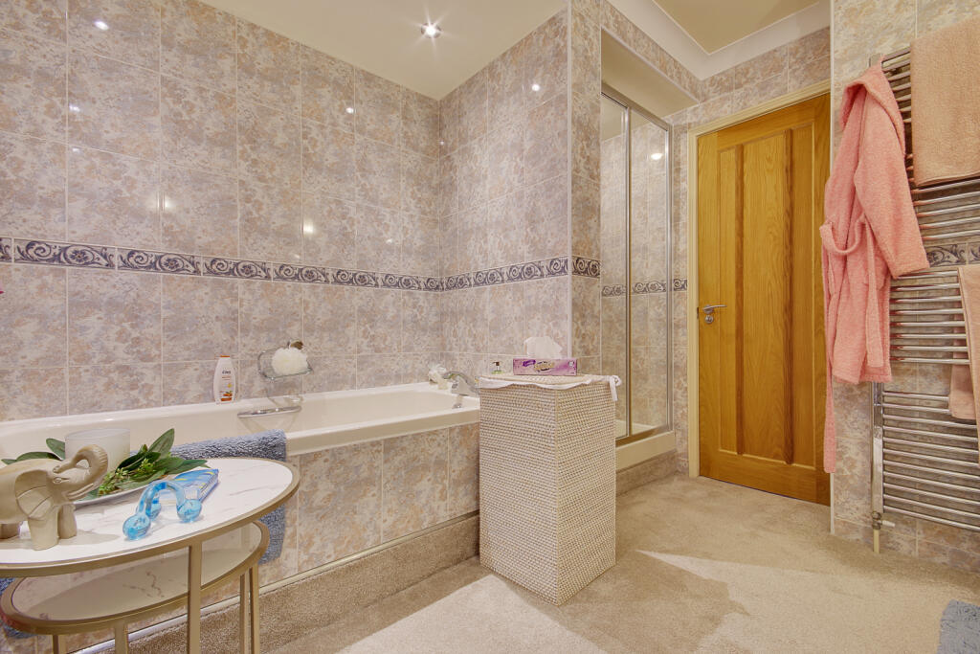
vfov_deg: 77.3
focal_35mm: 15
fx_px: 408
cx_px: 490
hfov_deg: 100.4
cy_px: 327
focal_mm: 10
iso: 100
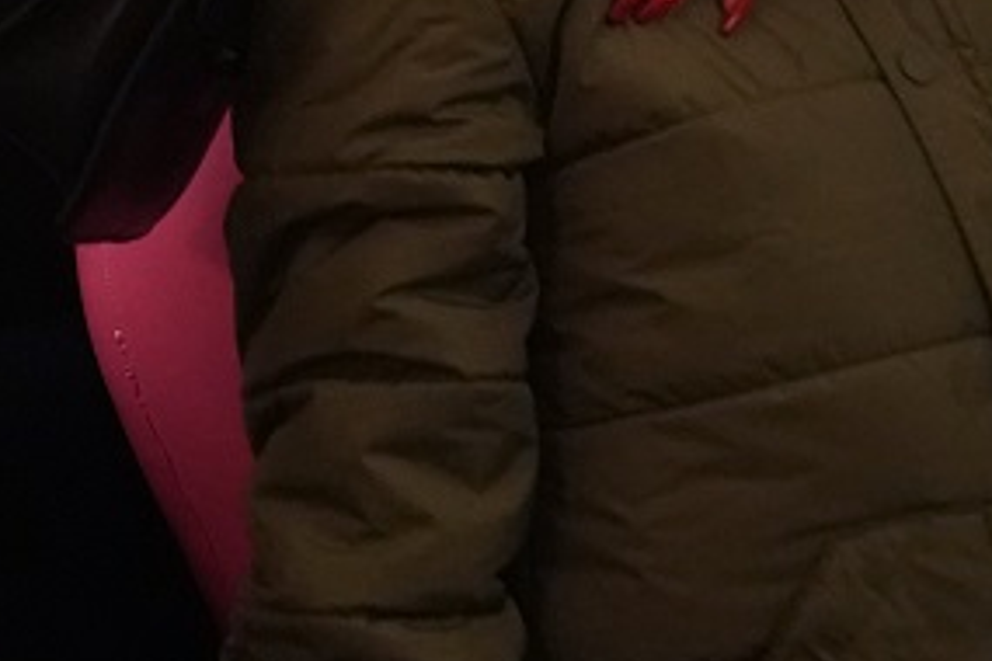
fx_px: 5456
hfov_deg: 10.2
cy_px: -706
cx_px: -195
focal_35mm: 198
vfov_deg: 6.7
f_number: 3.2
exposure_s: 1/100
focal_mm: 47
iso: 6400
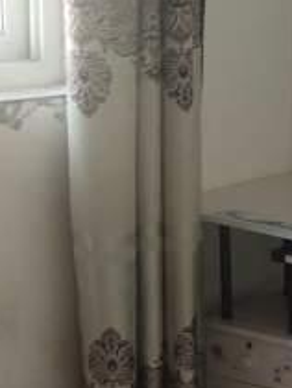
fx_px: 1482
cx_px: 517
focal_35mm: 132
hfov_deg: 10.6
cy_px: 380
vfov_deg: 14.7
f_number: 1.79
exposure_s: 1/100
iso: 82
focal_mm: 4.27
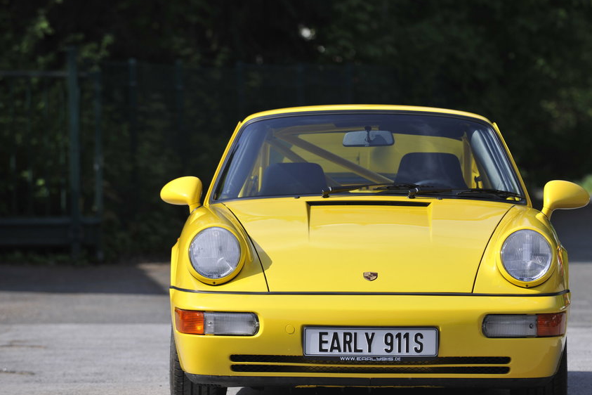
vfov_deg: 5.7
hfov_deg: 8.5
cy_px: 235
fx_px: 3996
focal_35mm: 243
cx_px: 354
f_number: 4.5
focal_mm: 200
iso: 100
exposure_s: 1/500
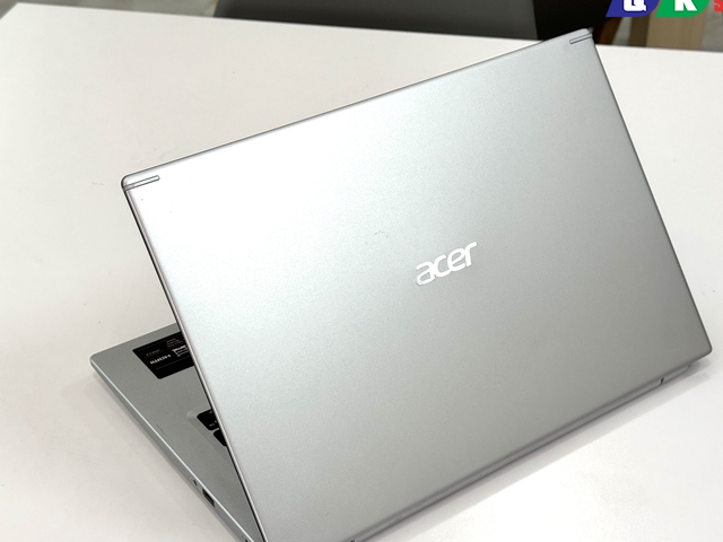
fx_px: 1253
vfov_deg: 24.4
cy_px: 297
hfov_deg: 32.2
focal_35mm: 60
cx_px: 390
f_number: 1.78
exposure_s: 1/282
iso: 64
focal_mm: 6.76
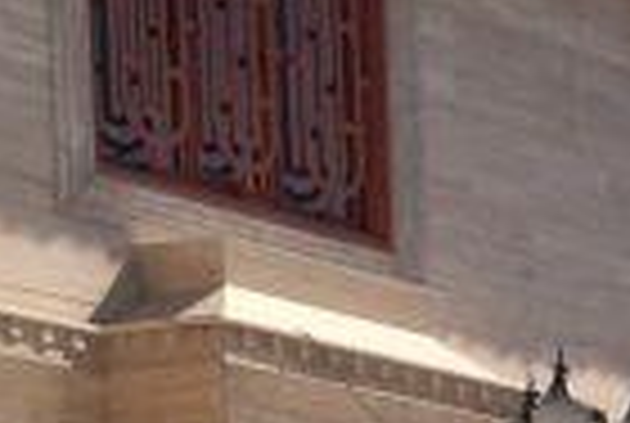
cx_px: 1390
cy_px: 1328
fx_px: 3016
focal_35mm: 172
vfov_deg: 7.1
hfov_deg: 10.6
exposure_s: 1/3731
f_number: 2.2
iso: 32
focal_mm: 4.15
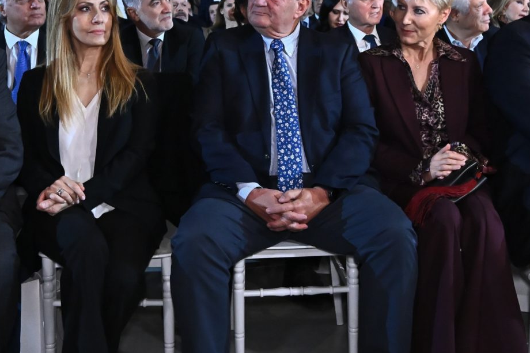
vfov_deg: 27.4
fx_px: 721
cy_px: 119
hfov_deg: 40.3
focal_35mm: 49
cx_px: 290
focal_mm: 22
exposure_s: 1/250
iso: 6400
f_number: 4.5
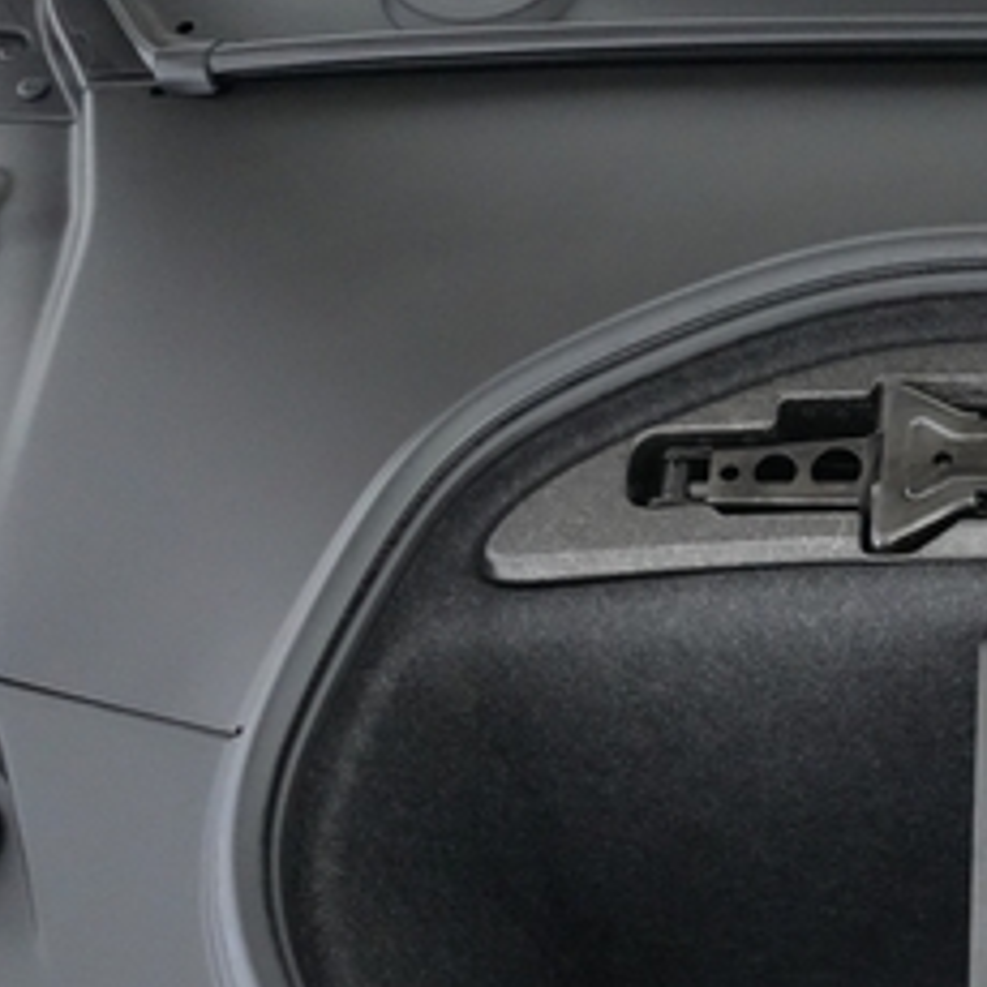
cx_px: 1193
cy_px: 764
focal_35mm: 59
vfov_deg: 28.6
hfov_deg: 25.9
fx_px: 1903
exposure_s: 1/160
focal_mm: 25
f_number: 2.8
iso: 12800
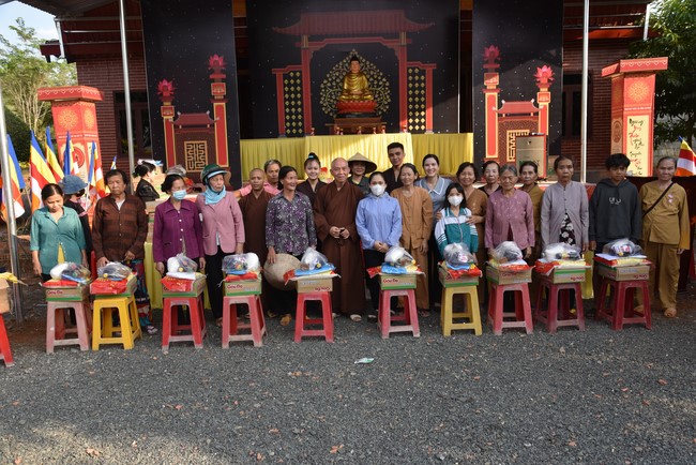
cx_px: 348
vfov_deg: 42.4
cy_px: 232
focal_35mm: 31
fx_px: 600
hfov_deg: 60.3
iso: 400
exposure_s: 1/250
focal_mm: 31
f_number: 8
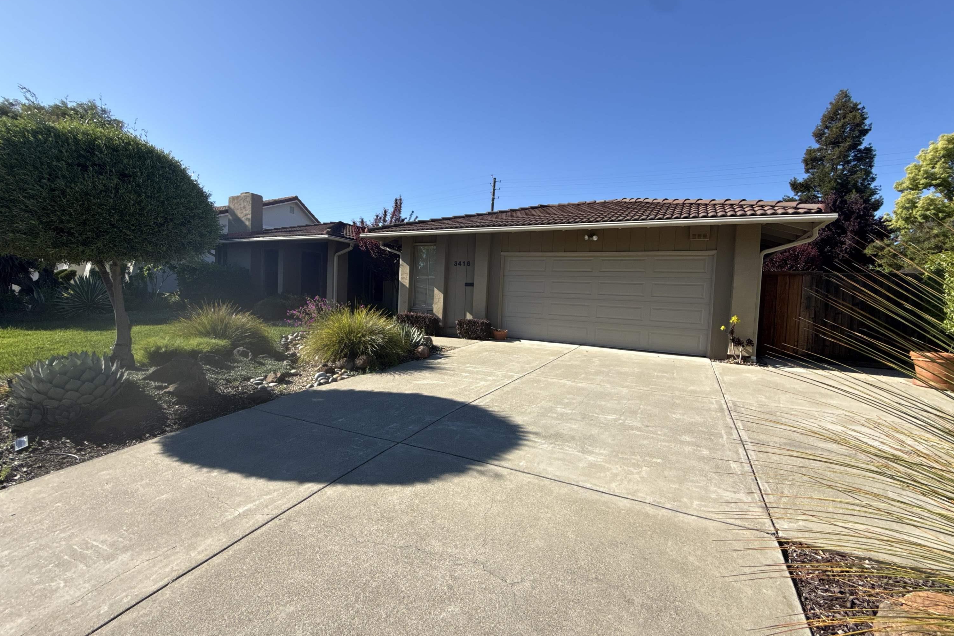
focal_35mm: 15
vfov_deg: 77.3
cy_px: 318
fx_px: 397
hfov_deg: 100.4
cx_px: 475
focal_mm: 2.22
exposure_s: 1/1312
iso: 50
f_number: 2.2
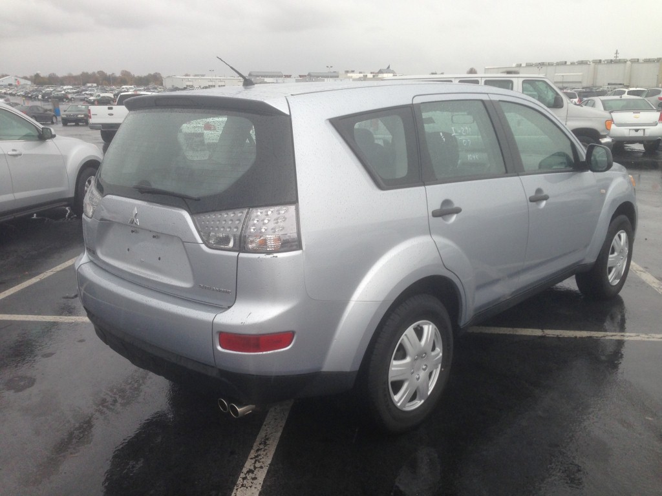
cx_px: 331
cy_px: 248
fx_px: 631
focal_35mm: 33
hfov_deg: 55.4
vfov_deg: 42.9
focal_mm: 4.13
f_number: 2.4
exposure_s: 1/235
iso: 50
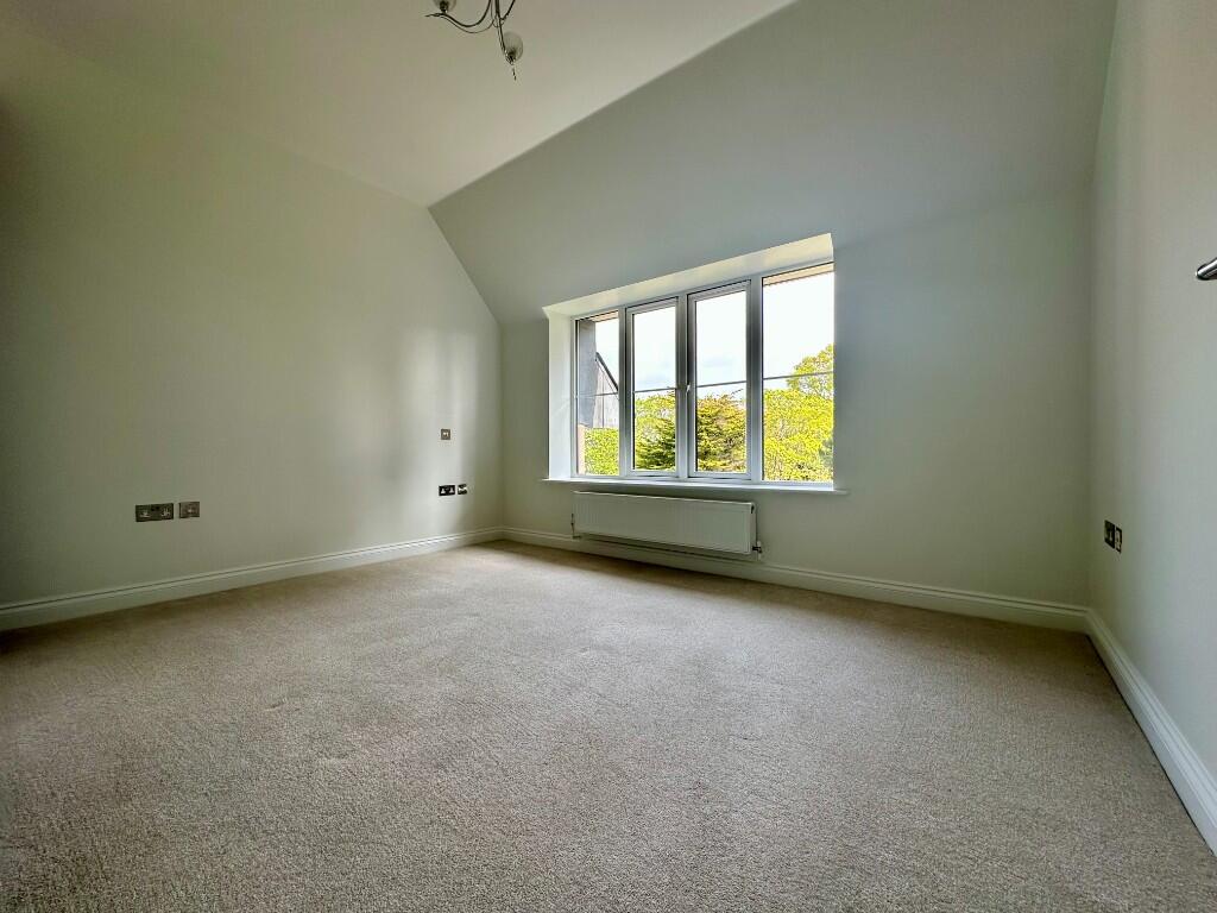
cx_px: 608
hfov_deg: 102.1
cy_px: 456
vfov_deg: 85.7
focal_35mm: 14
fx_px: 492
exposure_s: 1/136
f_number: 2.2
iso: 40
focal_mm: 2.22
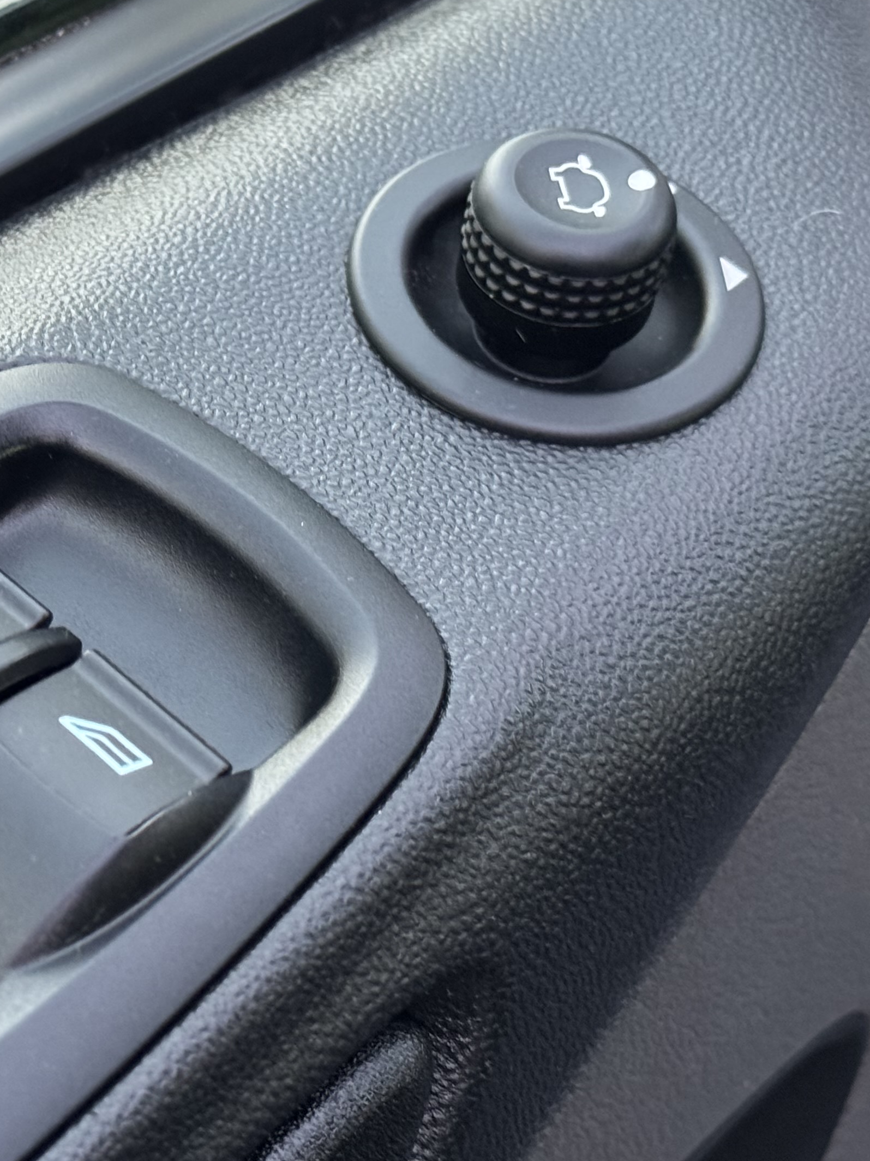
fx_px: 3050
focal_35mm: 91
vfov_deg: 21.5
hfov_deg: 16.1
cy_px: 617
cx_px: 161
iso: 500
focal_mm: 6.76
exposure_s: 1/25
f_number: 1.78
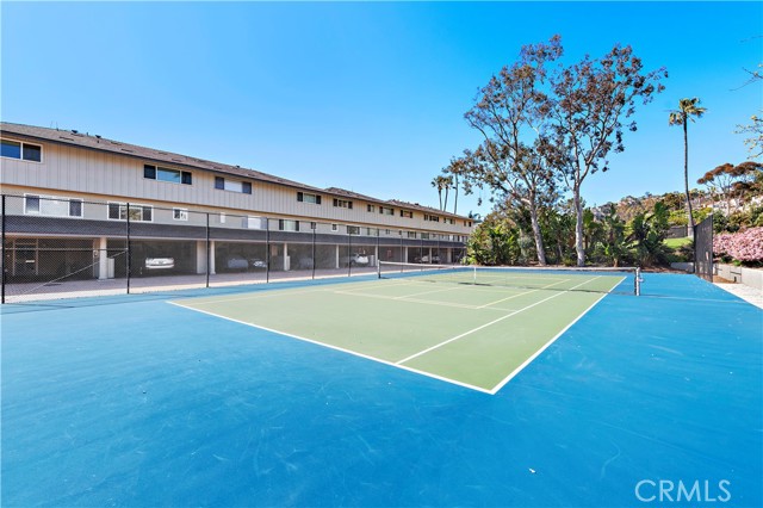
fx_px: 318
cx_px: 382
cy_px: 254
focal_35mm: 15
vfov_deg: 77.3
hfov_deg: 100.4
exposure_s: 1/640
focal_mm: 15
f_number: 7.1
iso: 160
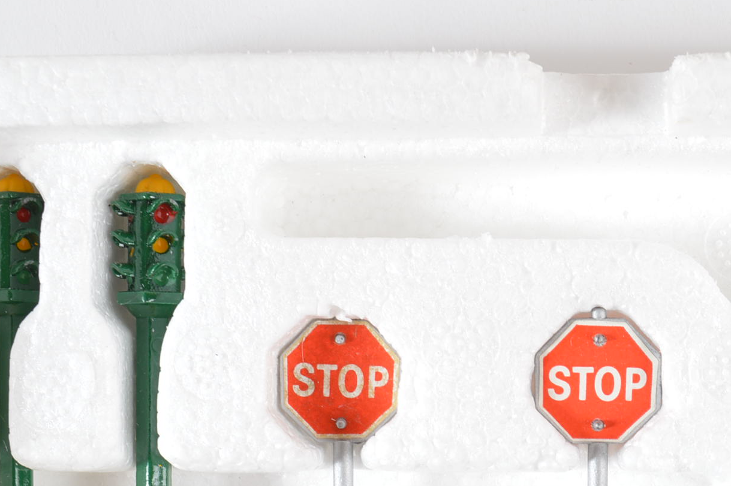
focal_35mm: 74
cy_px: 452
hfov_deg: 27.1
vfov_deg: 18.1
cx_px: 530
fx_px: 1502
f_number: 11
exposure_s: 1/160
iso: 100
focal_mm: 20
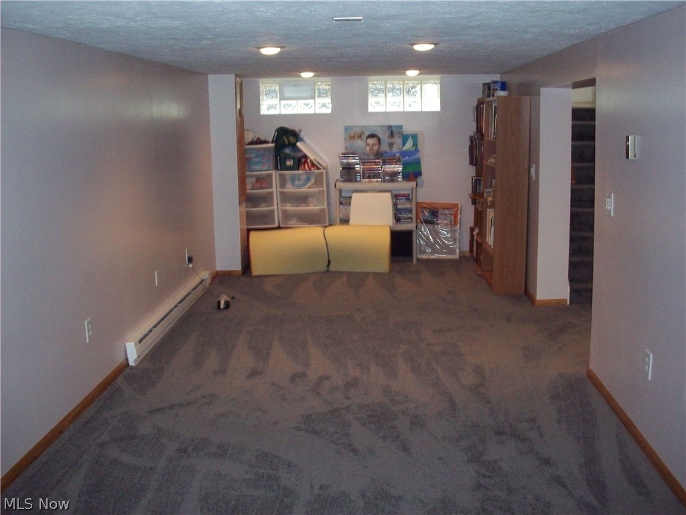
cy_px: 258
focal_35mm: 37
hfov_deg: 50.1
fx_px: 733
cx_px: 343
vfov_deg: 38.7
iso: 200
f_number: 2.8
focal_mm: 6.2
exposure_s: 1/45
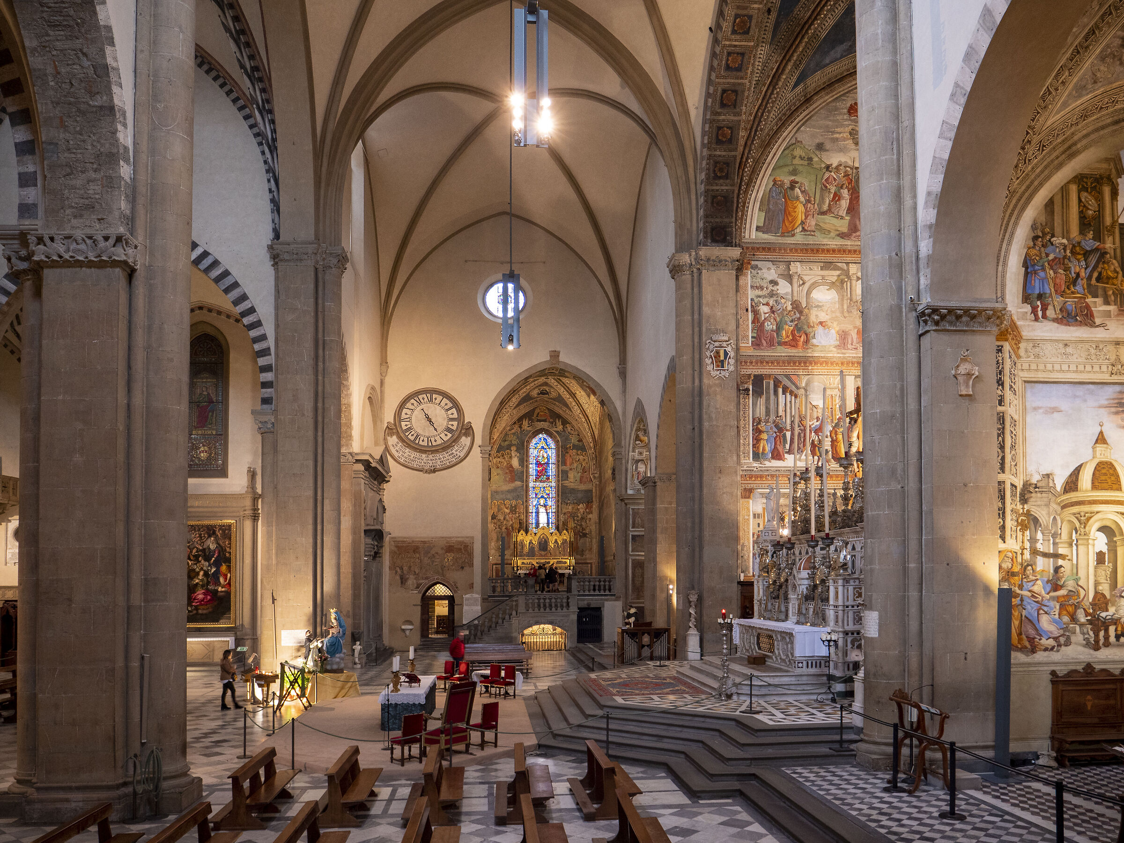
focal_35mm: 24
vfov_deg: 56.8
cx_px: 562
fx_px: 779
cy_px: 422
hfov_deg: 71.6
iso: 800
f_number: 2.8
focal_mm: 12
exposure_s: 1/10
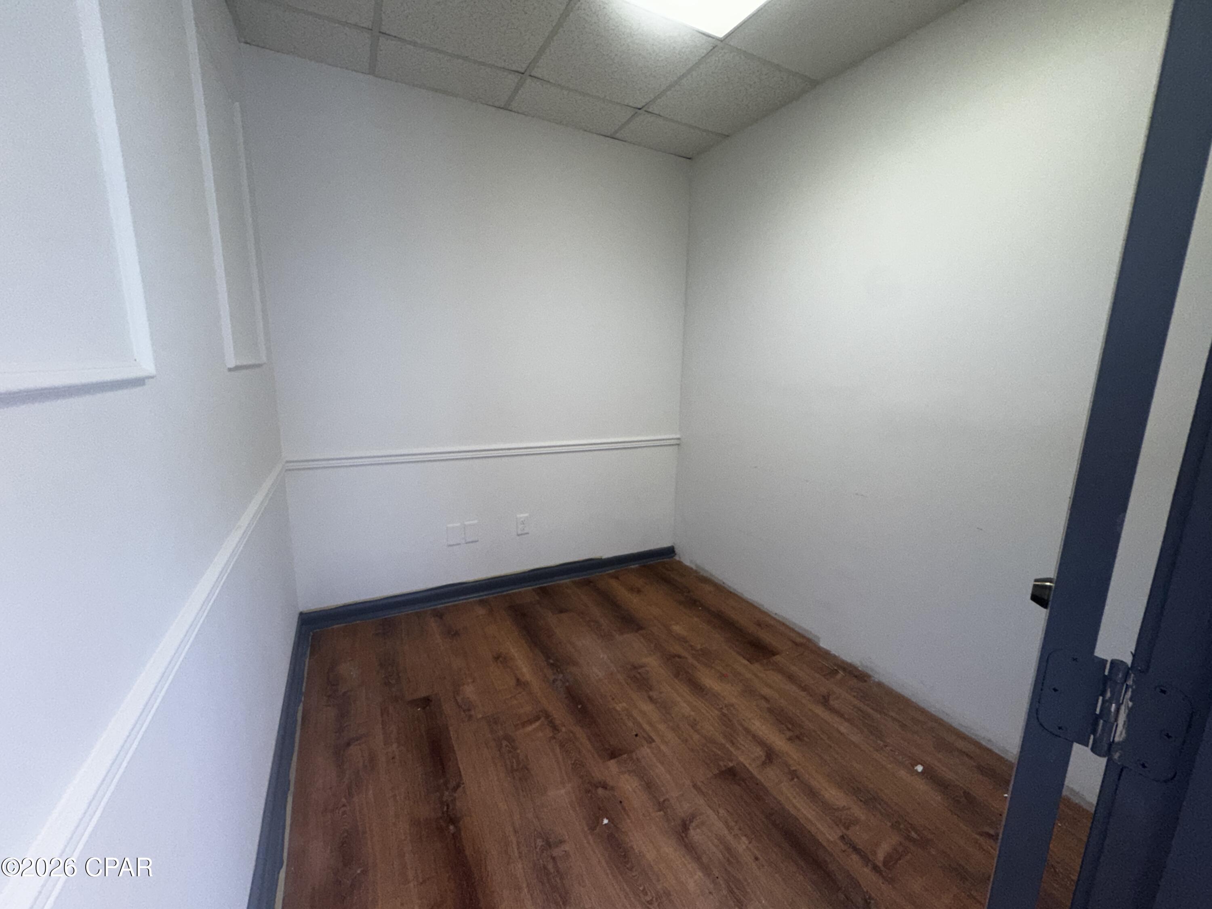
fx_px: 490
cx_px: 606
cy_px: 454
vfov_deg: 85.7
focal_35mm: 14
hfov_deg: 102.1
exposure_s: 1/90
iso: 160
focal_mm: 2.22
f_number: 2.2
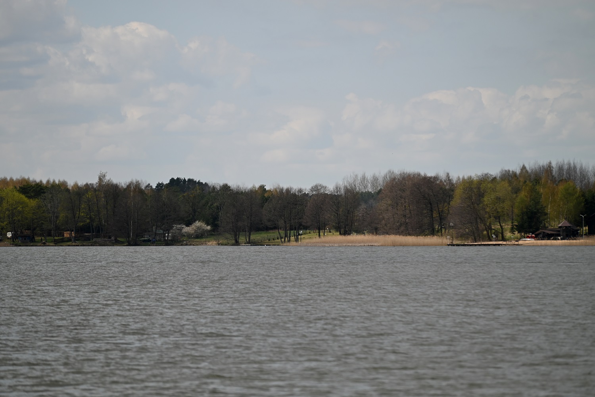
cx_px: 298
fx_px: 3637
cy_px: 198
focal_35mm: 220
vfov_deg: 6.2
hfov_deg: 9.4
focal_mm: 220
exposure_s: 1/1000
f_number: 5.6
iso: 125
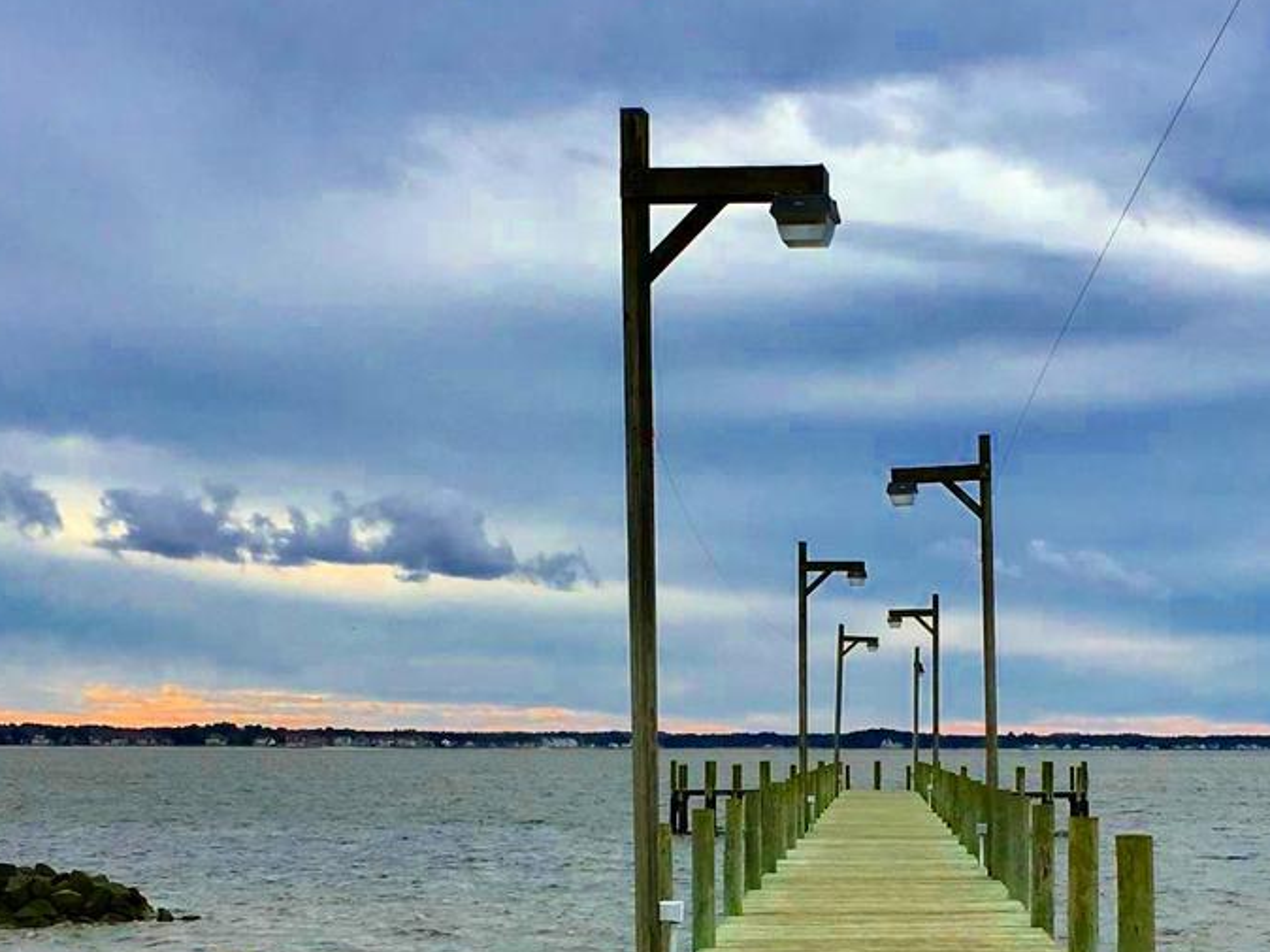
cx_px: 895
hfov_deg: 30.8
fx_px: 2274
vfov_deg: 23.2
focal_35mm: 62
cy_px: 814
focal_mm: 4.15
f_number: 2.2
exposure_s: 1/974
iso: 25
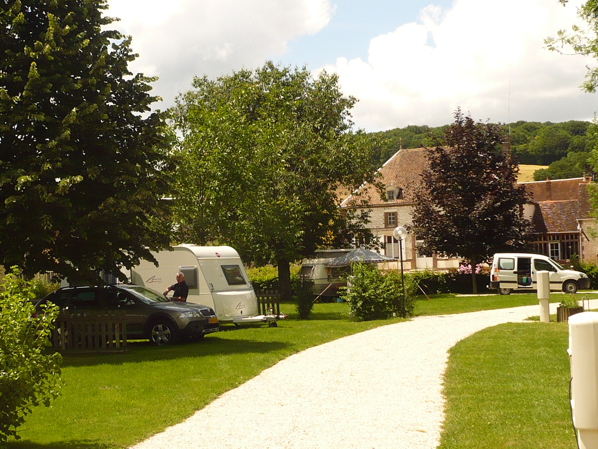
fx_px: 1123
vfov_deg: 22.6
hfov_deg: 29.8
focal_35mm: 65
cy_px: 209
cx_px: 267
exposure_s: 1/160
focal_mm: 6
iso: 100
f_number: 8
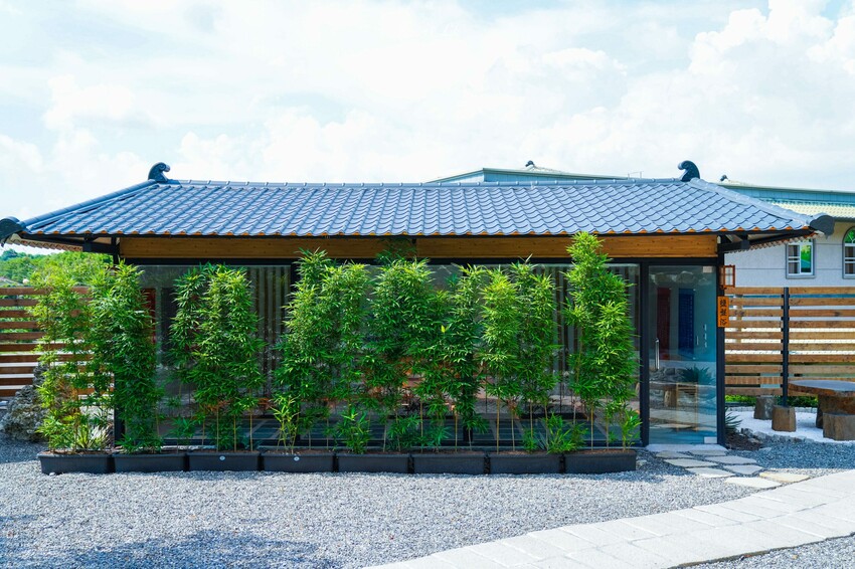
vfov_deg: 36.8
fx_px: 855
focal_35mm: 36
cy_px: 284
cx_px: 428
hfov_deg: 53.2
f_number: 2.8
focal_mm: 36
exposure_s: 1/800
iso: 100
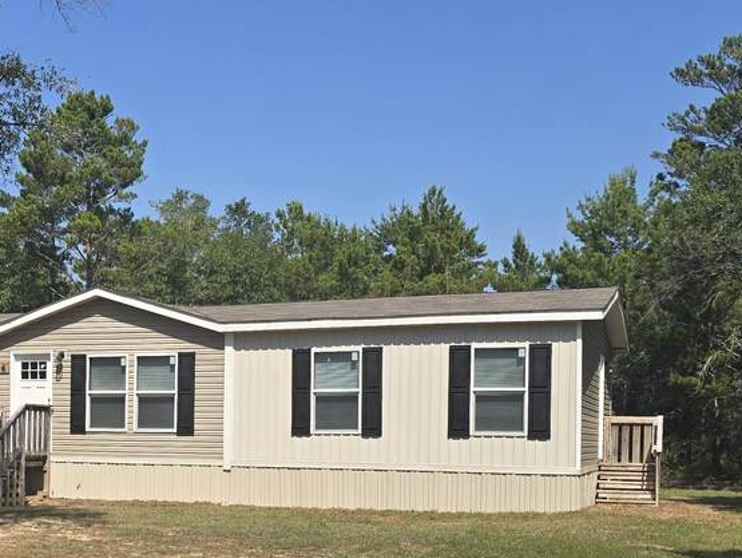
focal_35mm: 53
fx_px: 1137
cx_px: 159
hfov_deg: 35.1
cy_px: 431
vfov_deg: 27.1
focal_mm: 6.3
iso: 12
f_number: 1.7
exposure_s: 1/799
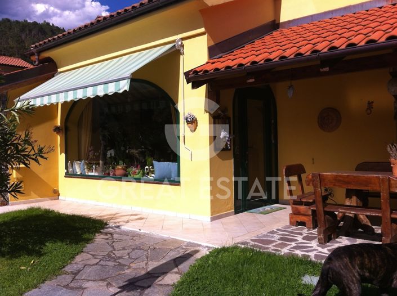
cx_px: 198
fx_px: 401
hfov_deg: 52.7
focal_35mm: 35
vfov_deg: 40.6
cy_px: 148
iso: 80
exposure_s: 1/1676
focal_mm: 3.85
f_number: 2.8
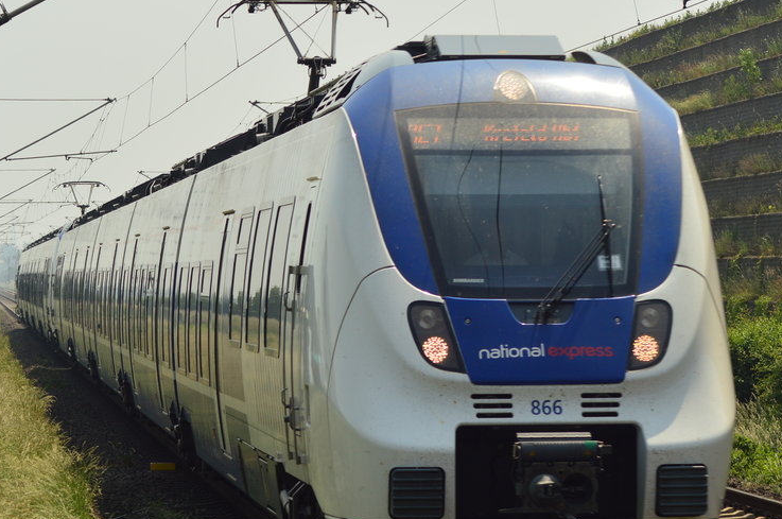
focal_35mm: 171
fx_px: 3709
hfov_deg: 12.0
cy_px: 224
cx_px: 421
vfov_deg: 8.0
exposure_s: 1/400
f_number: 8
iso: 100
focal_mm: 70
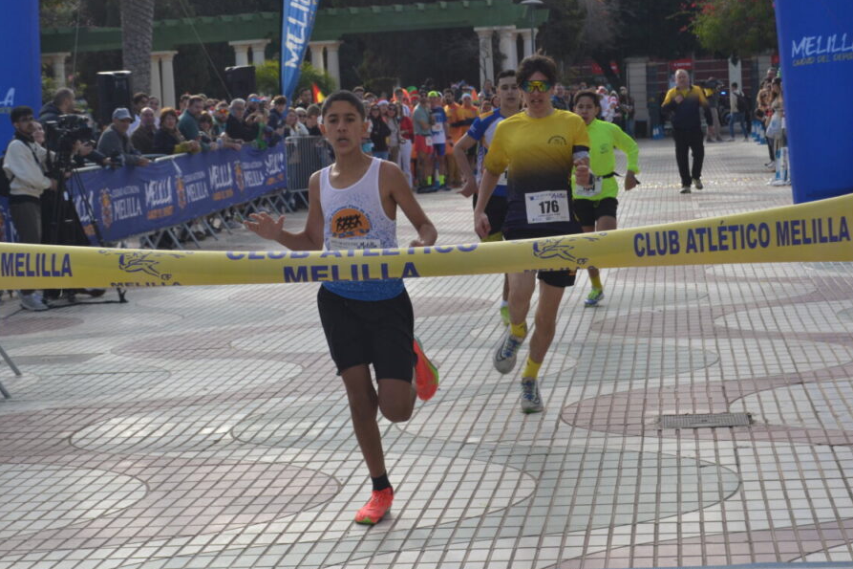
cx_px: 409
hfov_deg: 21.6
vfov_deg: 14.5
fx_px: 2240
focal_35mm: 95
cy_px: 274
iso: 400
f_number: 5.6
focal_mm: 55
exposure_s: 1/640
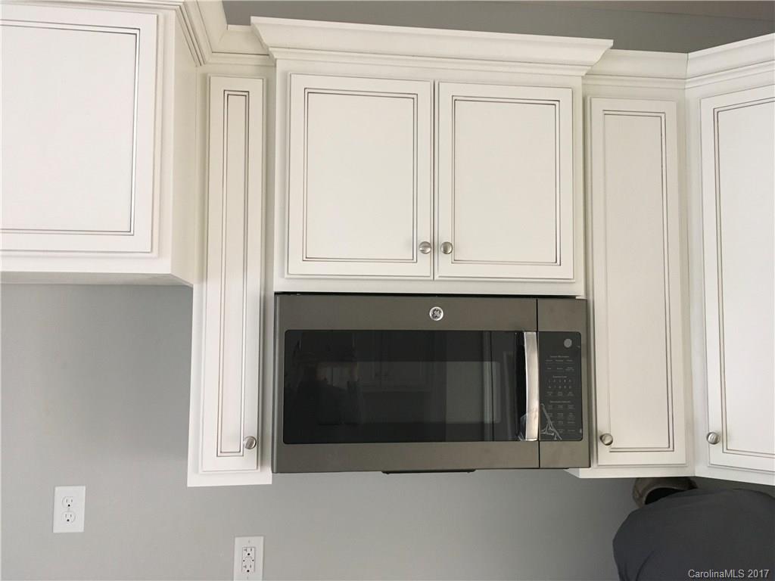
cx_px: 388
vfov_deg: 48.2
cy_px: 290
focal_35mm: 29
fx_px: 649
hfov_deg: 61.7
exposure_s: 1/30
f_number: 2.2
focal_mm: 4.15
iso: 160
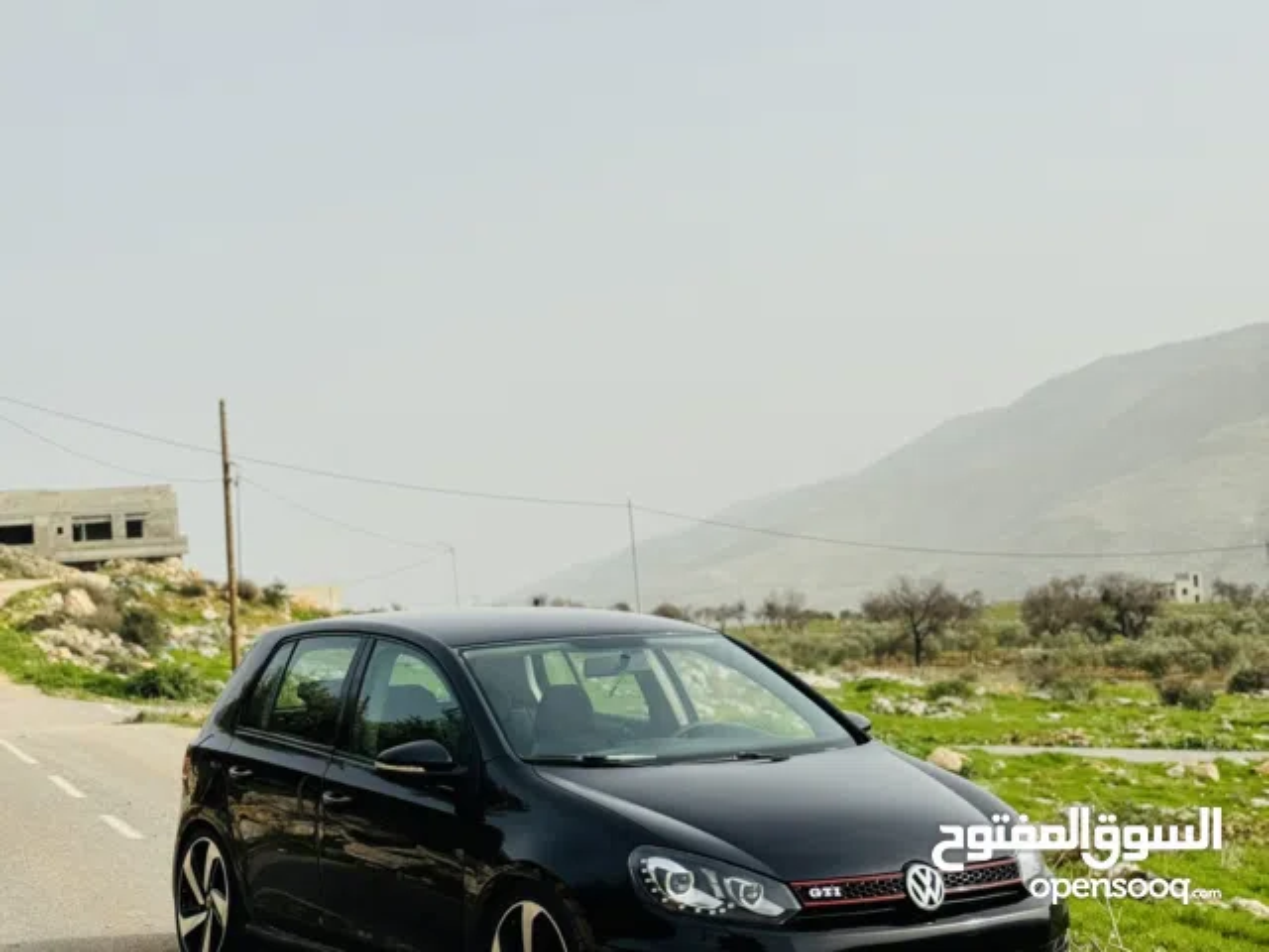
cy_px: 476
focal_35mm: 48
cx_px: 634
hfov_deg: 39.7
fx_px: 1760
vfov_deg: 30.3
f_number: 1.78
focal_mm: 6.76
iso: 64
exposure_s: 1/6410
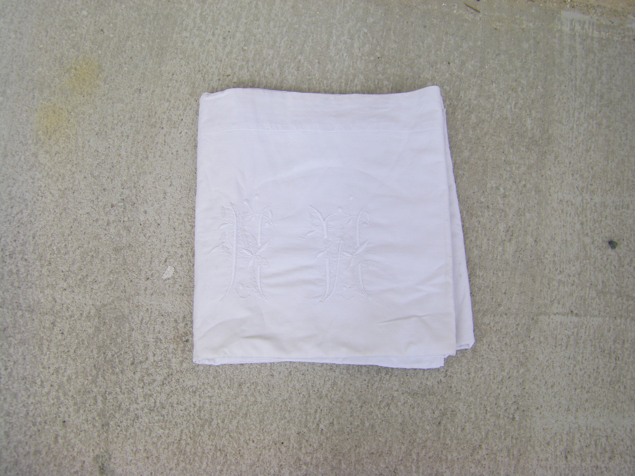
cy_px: 238
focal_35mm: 38
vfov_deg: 37.7
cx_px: 318
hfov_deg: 49.0
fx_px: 697
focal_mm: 6.3
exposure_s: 1/160
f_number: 7
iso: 64
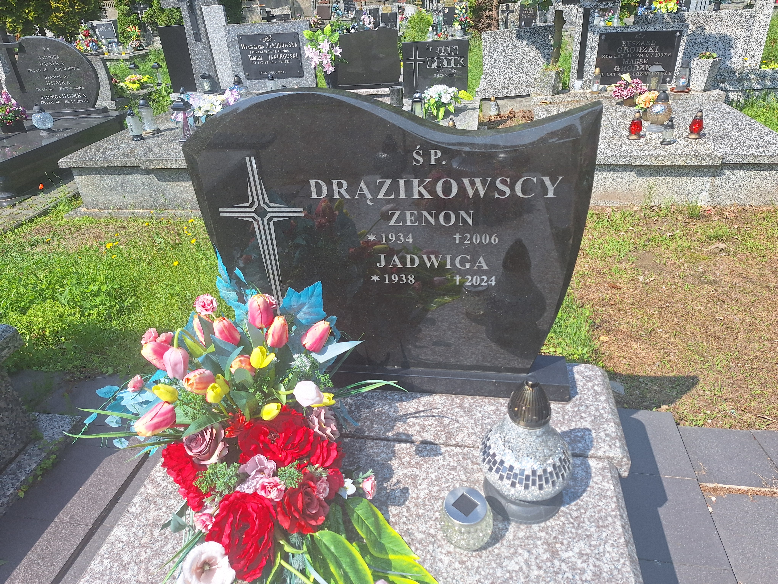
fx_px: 517
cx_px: 389
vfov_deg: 58.9
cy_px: 292
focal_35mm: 23
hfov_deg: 73.9
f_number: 1.8
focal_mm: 5.54
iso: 40
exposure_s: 1/2070
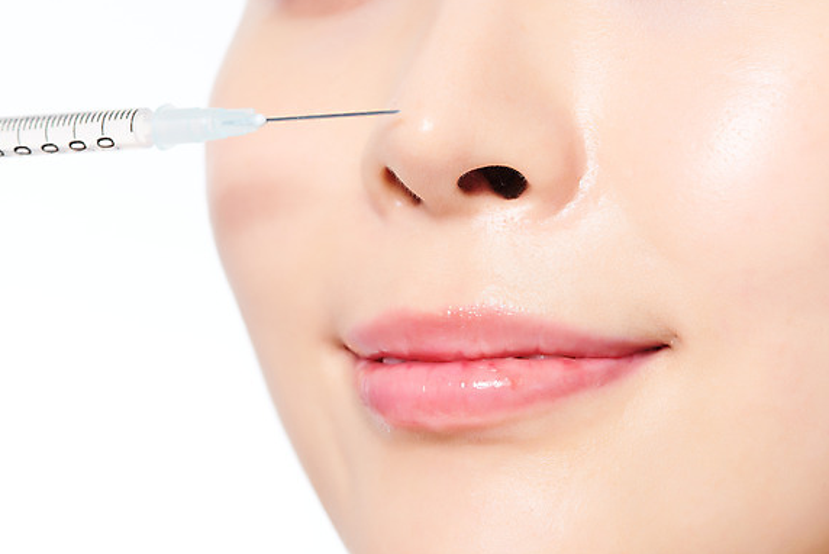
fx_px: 2534
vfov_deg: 12.5
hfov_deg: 18.6
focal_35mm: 110
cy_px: 270
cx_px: 407
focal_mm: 105
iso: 64
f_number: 16
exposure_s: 1/125
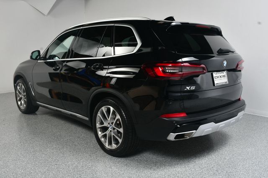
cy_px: 89
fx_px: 253
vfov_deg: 38.8
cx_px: 134
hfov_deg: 55.8
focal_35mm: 34
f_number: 10
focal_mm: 23
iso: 100
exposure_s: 1/160
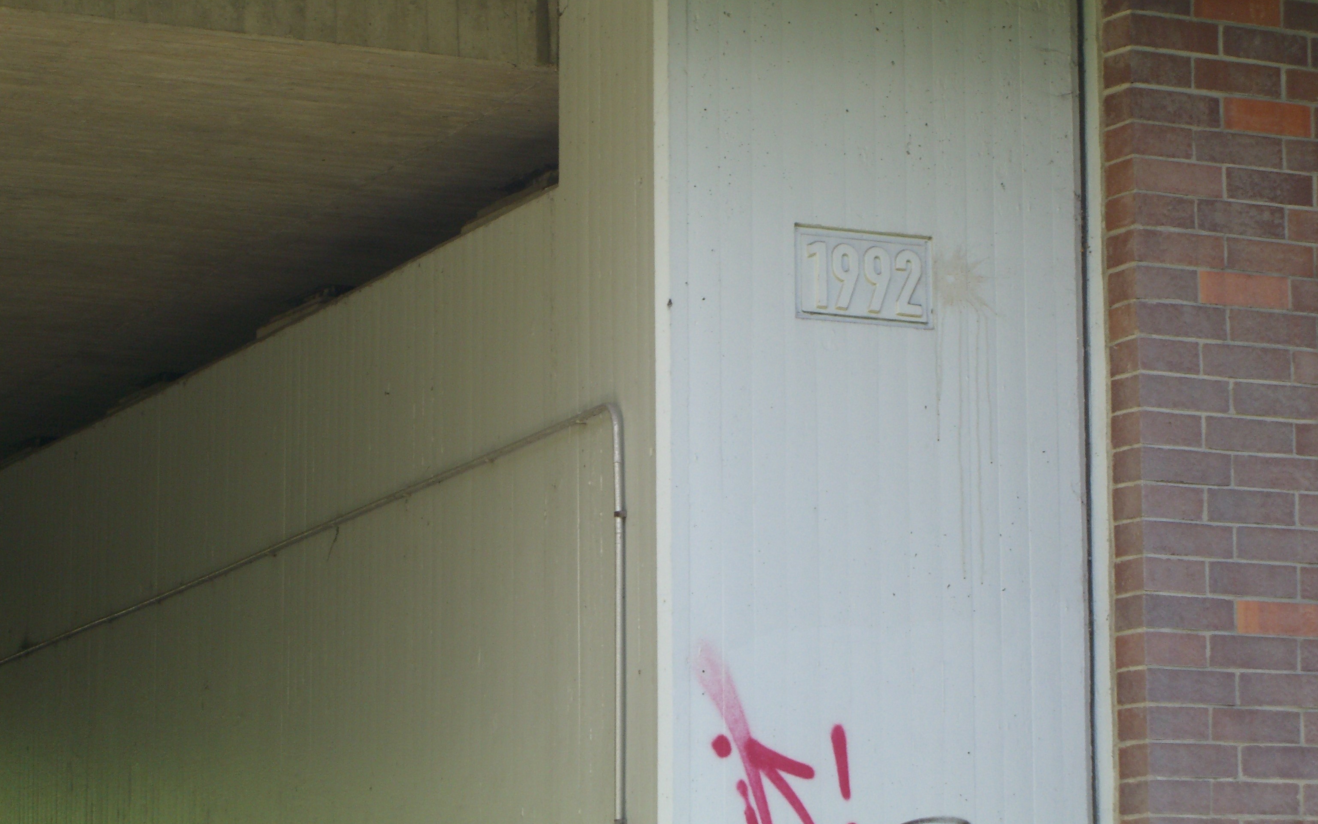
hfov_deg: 17.2
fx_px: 4346
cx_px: 659
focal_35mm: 121
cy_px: 353
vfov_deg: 10.8
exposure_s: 1/100
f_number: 5.1
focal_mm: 23.7
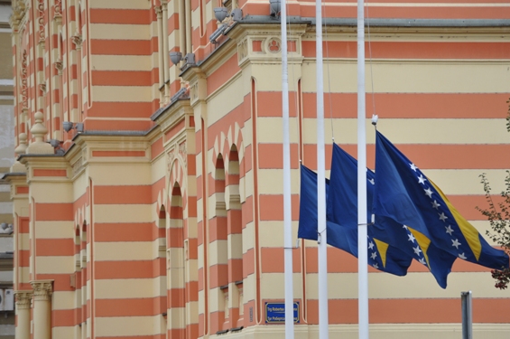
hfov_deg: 13.4
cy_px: 186
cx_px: 283
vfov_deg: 8.9
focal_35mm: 153
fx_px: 2164
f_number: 5.6
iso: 280
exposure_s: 1/500
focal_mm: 90
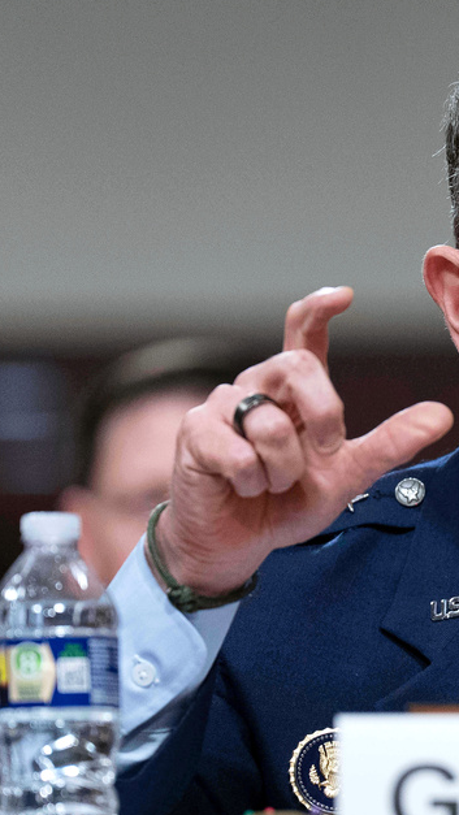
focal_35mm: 342
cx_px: 606
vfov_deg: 6.3
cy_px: 393
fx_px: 7395
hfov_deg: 3.5
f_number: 3.2
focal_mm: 200
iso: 2500
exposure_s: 1/250
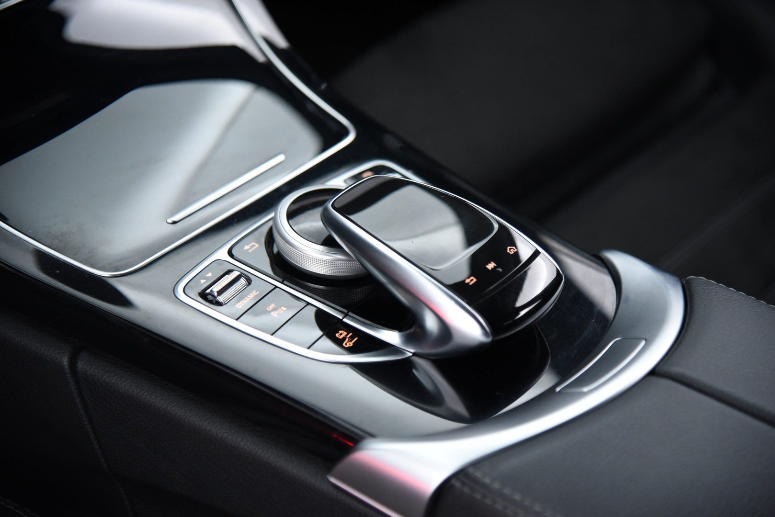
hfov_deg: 22.1
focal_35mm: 92
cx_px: 388
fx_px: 1981
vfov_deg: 14.9
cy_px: 258
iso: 4000
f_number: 4
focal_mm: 92
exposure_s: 1/20
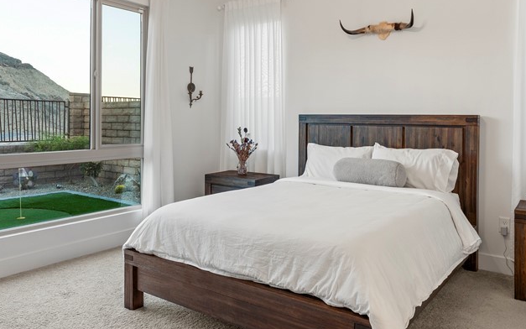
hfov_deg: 62.9
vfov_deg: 41.5
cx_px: 261
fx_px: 430
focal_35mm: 30
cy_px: 118
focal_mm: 17
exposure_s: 1.6
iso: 500
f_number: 8
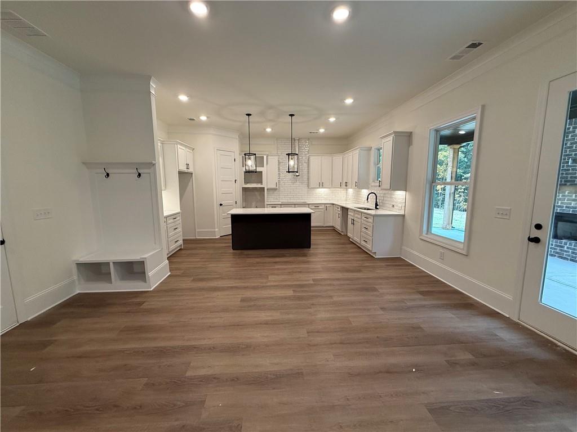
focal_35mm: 14
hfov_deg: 102.1
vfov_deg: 85.7
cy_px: 216
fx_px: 233
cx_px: 288
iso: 250
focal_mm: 2.22
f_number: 2.2
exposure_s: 1/120
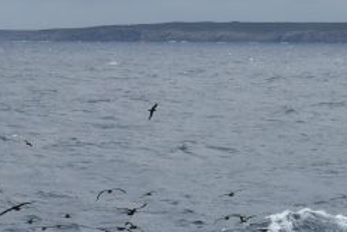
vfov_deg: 7.0
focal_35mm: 194
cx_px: -7
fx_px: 1871
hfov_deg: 10.5
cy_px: 317
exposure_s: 1/8000
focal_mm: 60
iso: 900
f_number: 5.6
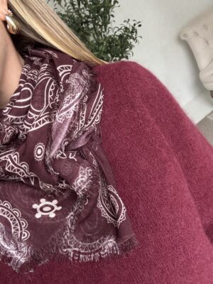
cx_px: 106
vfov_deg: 60.0
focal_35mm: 30
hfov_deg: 46.8
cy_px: 142
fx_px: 246
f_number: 1.9
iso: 250
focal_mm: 2.69
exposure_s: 1/60
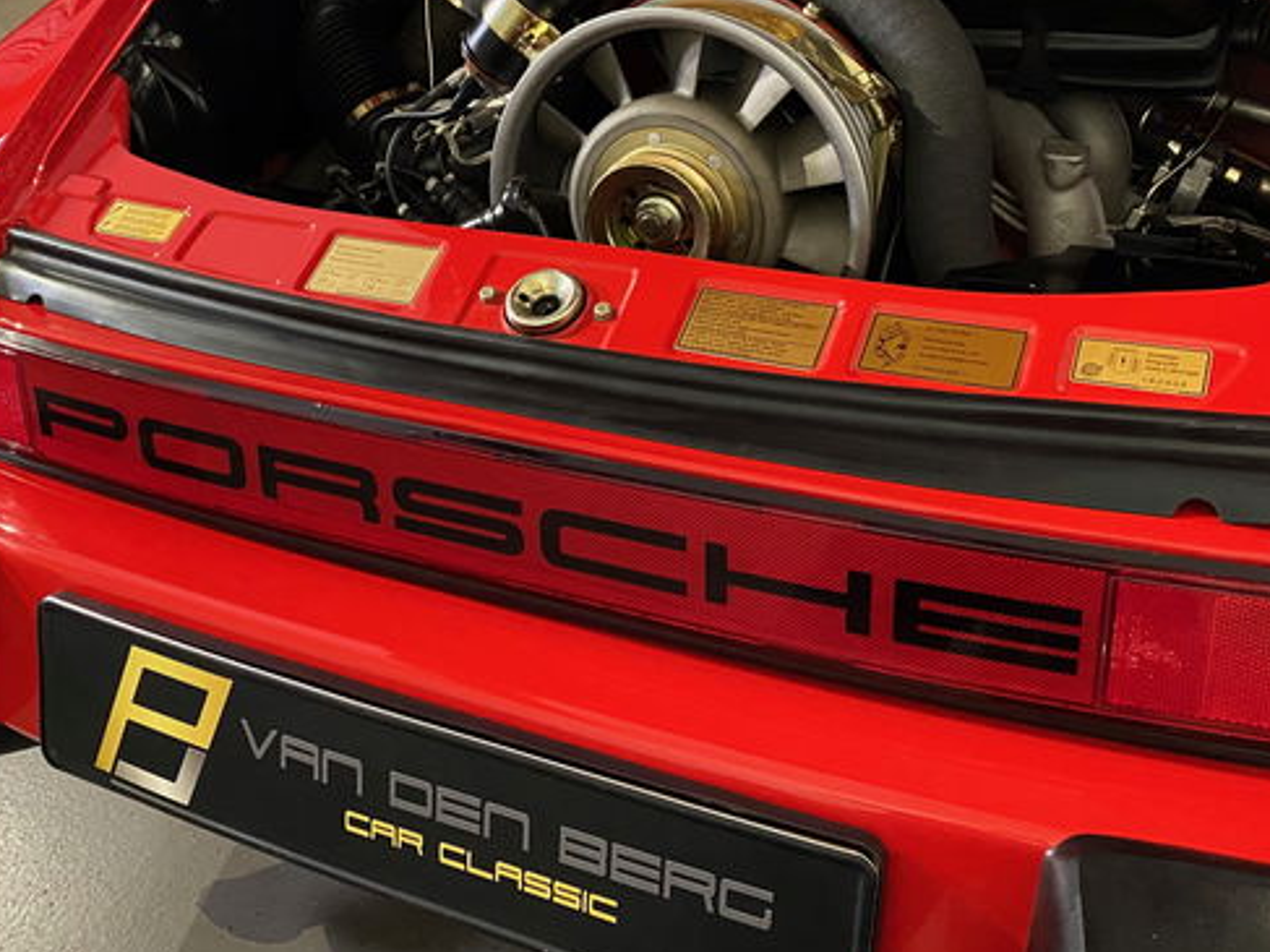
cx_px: 548
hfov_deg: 45.7
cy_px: 321
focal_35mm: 41
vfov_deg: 34.8
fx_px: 1504
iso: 800
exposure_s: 1/30
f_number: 1.8
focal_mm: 4.25
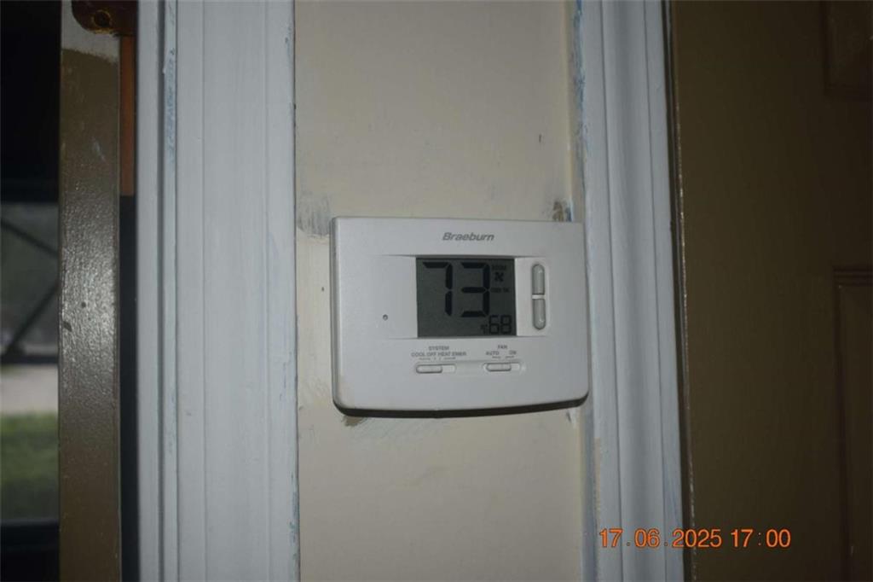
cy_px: 291
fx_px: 982
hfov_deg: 47.9
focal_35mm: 40
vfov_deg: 33.0
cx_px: 436
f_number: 4
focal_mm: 27
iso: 220
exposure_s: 1/60
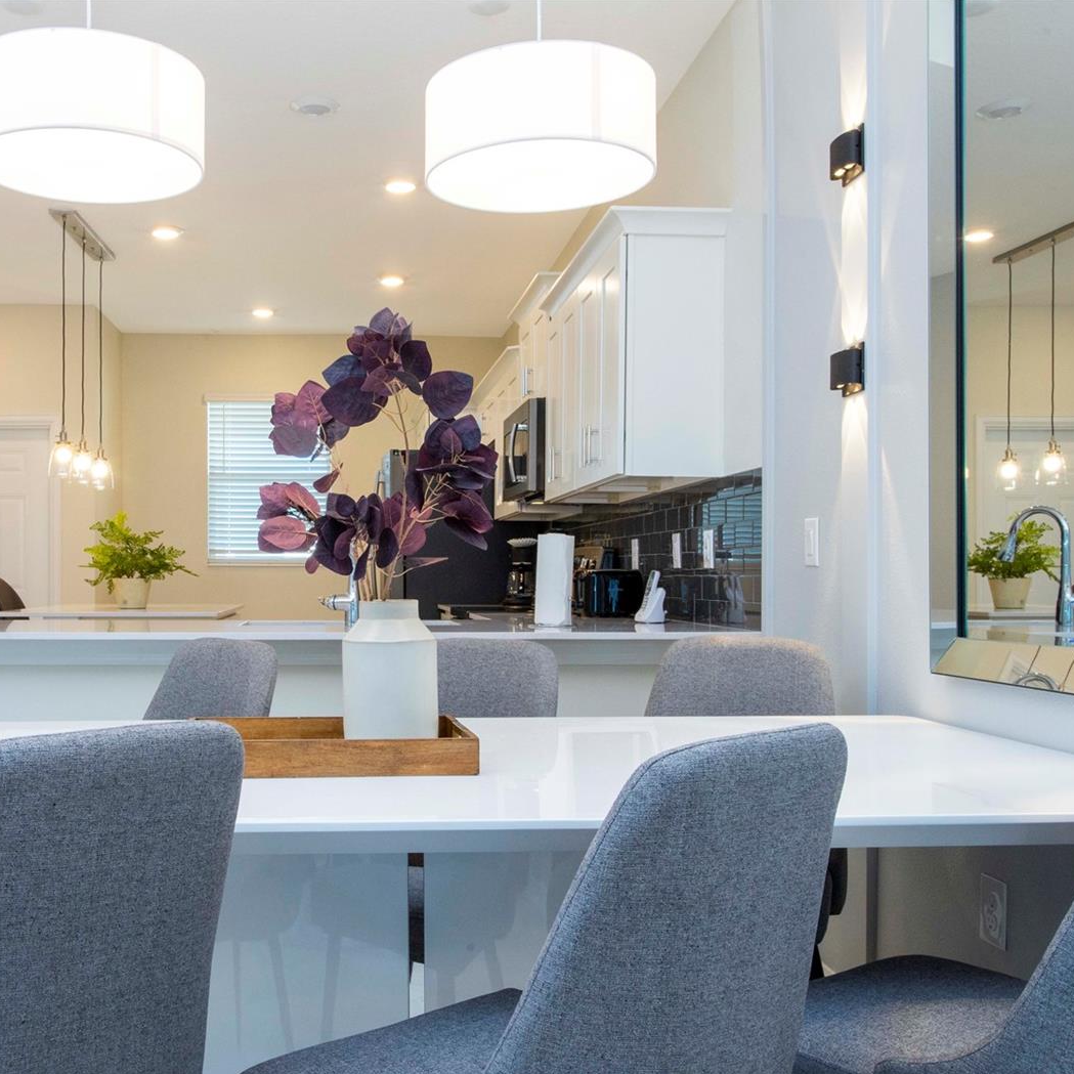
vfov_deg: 47.2
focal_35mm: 35
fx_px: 1229
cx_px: 350
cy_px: 542
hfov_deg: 46.4
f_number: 18
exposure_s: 1/15
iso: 800
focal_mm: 27
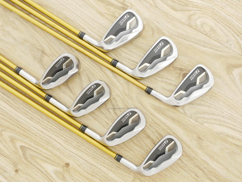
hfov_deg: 38.2
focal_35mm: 50
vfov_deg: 29.1
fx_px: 350
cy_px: 91
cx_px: 121
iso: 1600
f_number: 4.5
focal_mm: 25
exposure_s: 1/30
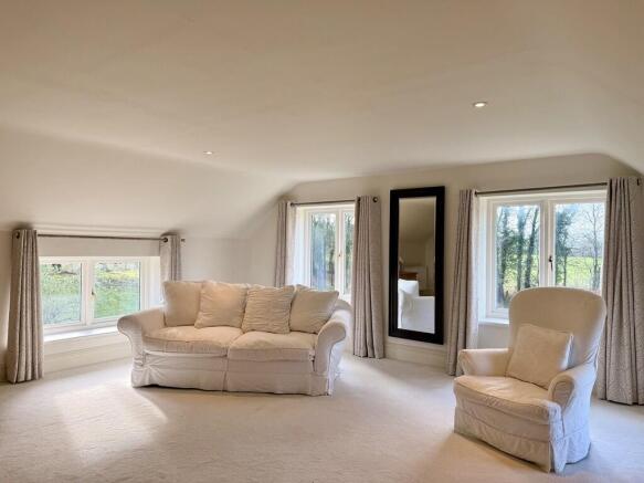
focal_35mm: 24
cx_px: 322
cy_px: 242
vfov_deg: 56.8
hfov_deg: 71.6
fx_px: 446
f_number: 1.78
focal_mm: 6.76
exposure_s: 1/266
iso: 100
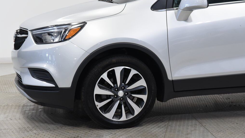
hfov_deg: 28.6
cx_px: 123
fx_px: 481
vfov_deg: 16.3
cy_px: 58
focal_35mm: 74
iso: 1600
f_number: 5
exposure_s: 1/80
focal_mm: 70
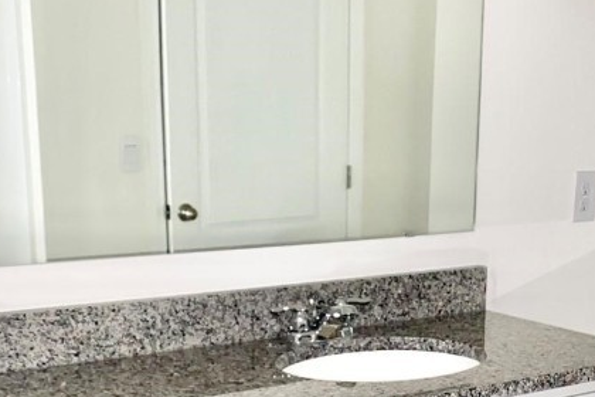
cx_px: 390
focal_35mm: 66
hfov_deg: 30.3
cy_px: 391
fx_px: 1091
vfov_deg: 20.0
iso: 100
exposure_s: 1/4
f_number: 1.8
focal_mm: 4.25
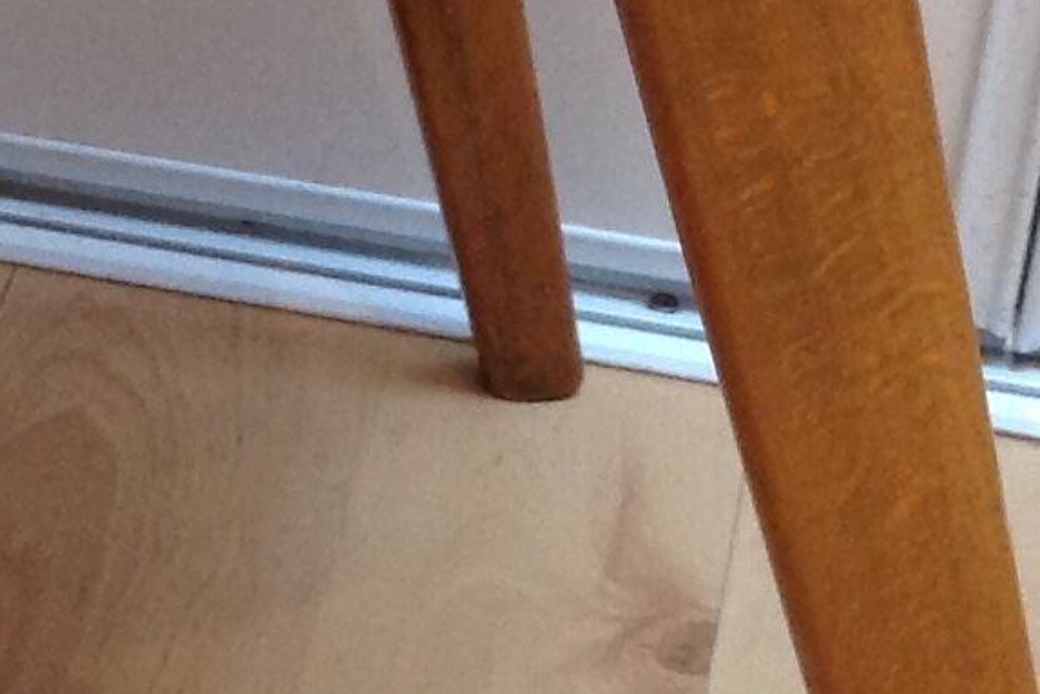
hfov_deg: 12.2
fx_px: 4739
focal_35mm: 164
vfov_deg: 8.4
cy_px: 208
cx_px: -297
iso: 160
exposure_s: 1/15
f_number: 2.4
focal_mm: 4.28
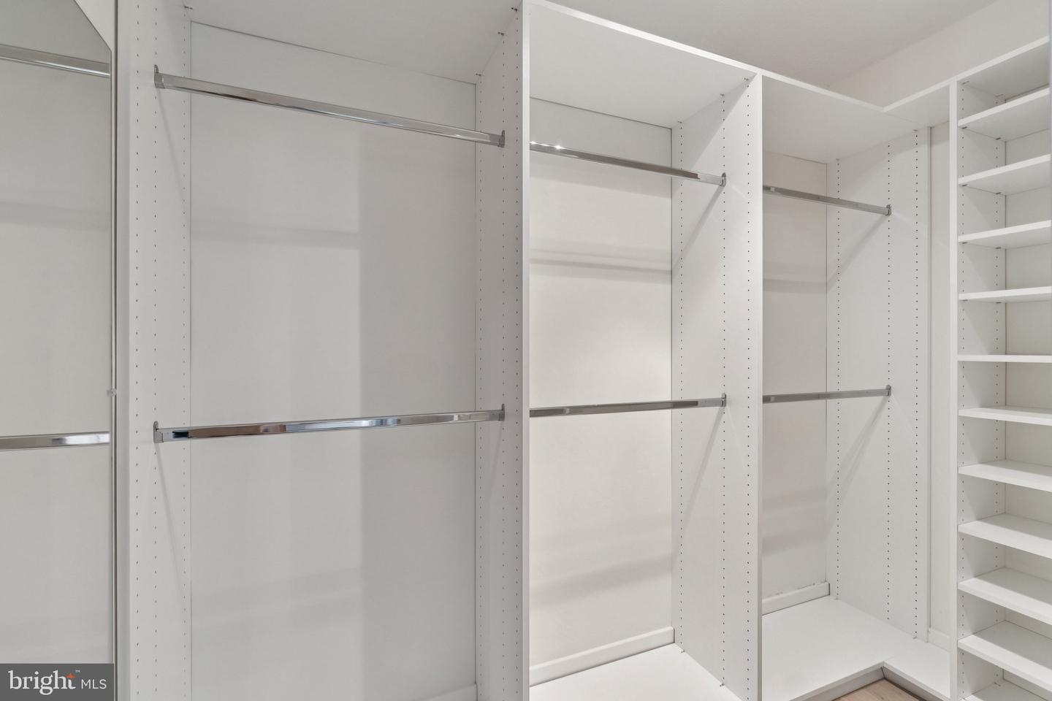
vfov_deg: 77.3
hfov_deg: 100.4
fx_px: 438
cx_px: 526
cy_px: 350
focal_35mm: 15
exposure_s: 1/6
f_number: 7.1
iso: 200
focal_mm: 10
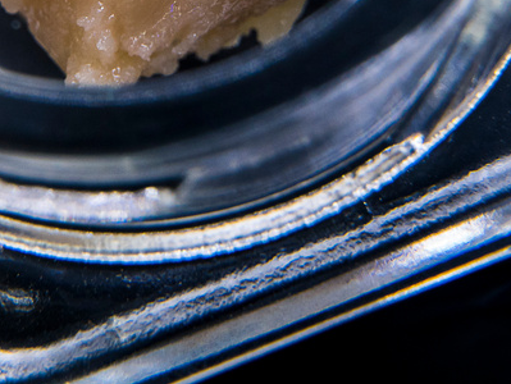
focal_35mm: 156
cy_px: -70
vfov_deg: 9.4
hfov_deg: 12.6
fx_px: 2305
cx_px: 161
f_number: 9
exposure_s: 1/100
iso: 1600
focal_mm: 54
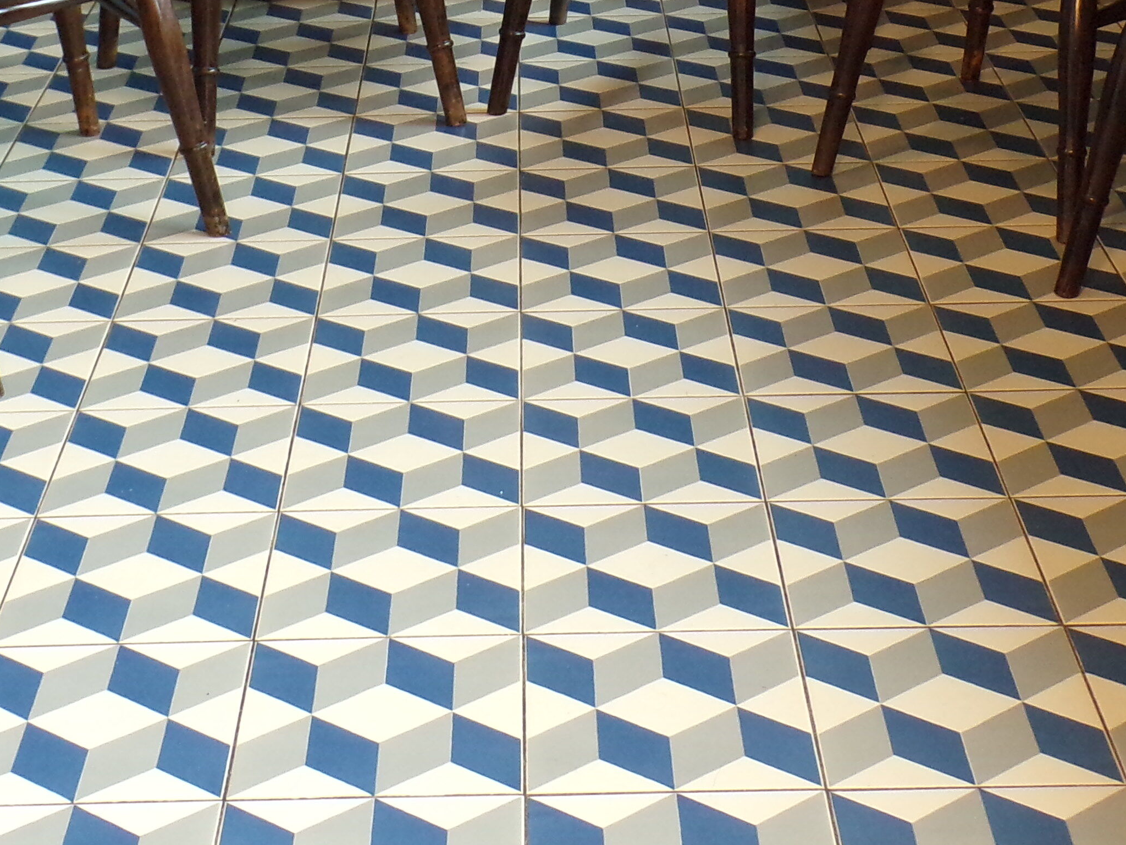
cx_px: 526
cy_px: -85
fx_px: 2342
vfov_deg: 19.6
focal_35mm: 72
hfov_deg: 27.0
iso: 237
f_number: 3.2
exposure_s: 1/17
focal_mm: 5.8
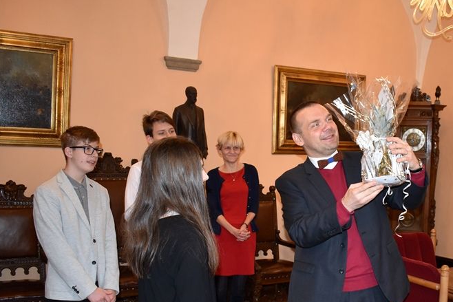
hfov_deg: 45.4
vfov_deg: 31.7
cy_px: 201
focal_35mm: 42
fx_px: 529
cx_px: 315
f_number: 3.5
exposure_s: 1/60
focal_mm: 18
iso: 800
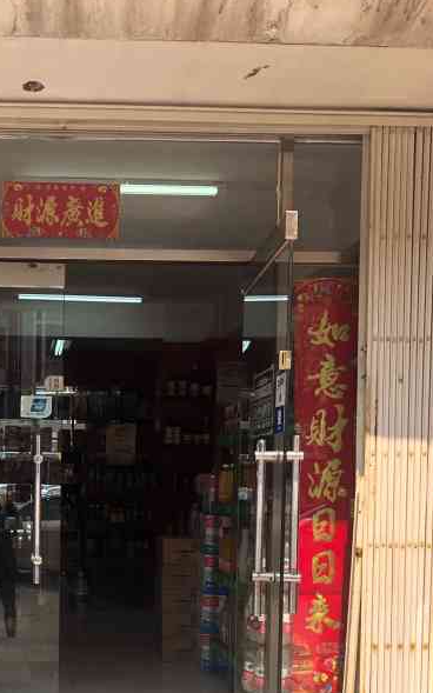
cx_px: 28
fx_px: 888
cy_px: 523
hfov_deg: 26.3
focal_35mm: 47
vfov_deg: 41.4
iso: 20
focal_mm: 3.99
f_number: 1.8
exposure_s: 1/666
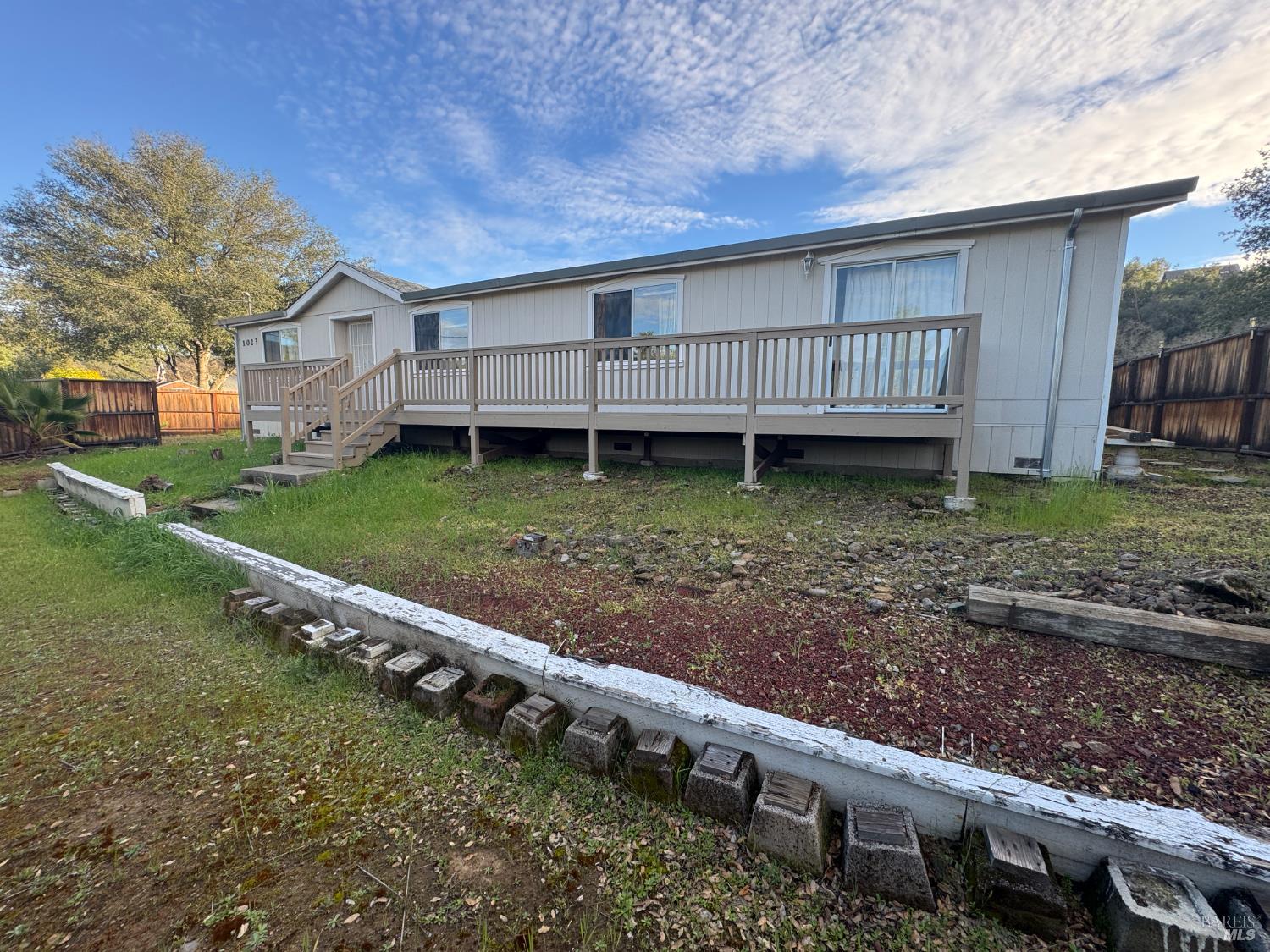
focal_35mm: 14
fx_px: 514
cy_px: 476
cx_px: 635
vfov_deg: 85.7
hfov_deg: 102.1
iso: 40
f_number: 2.2
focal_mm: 2.22
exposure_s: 1/196
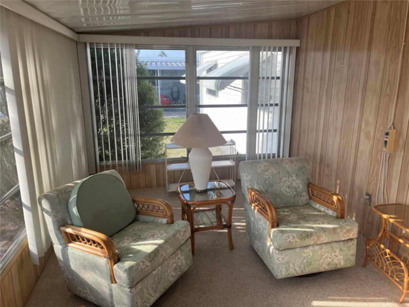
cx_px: 204
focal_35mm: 26
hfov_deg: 67.3
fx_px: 307
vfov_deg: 53.1
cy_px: 154
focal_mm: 5.1
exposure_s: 1/257
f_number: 1.6
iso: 40
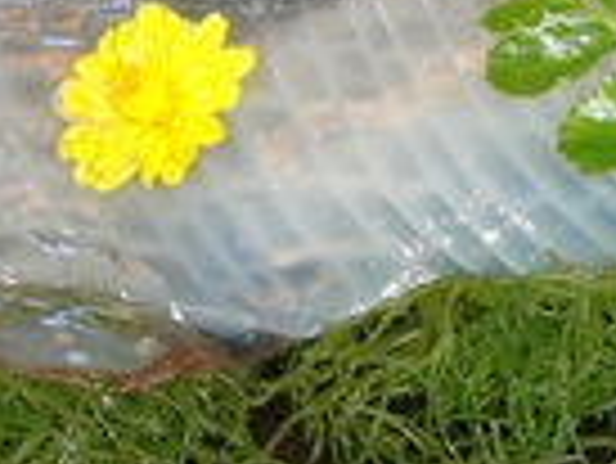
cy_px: 153
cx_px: 531
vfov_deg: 12.0
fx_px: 2209
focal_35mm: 124
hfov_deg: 15.7
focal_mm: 6.2
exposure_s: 1/60
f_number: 2.7
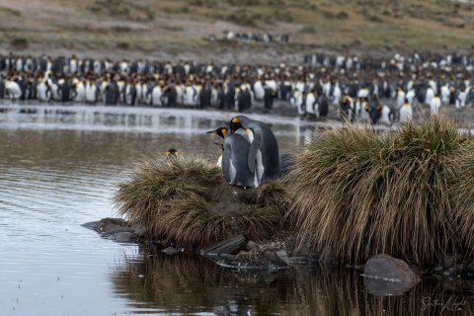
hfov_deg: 10.3
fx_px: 2633
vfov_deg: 6.9
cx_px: 237
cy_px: 158
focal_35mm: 200
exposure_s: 1/1250
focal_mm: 200
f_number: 5.6
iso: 450
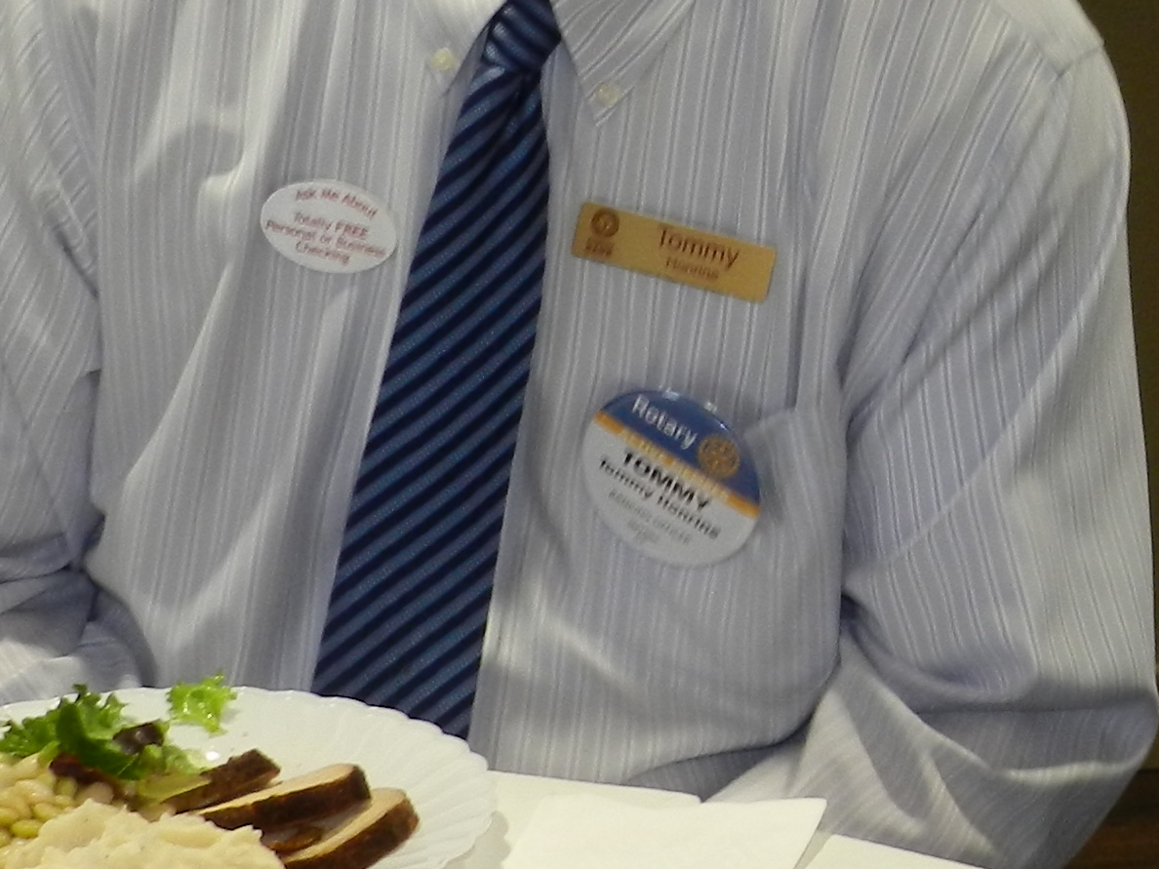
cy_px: 246
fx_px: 4286
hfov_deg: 15.1
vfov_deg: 11.6
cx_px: 1227
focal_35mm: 128
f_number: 4
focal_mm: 6.7
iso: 200
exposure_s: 1/30
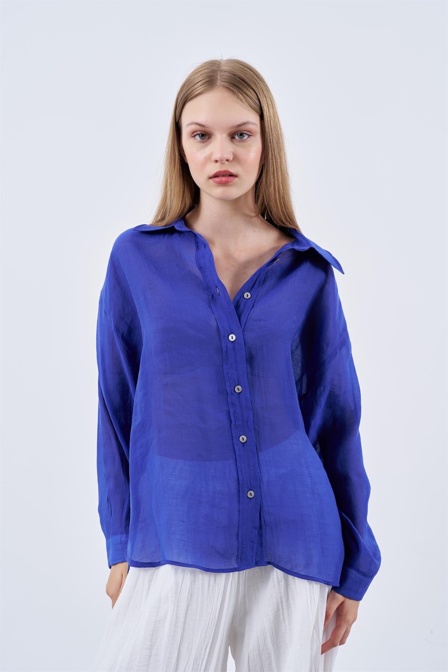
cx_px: 224
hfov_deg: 24.2
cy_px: 336
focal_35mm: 56
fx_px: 1045
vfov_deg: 35.6
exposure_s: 1/160
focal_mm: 56
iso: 160
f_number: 7.1
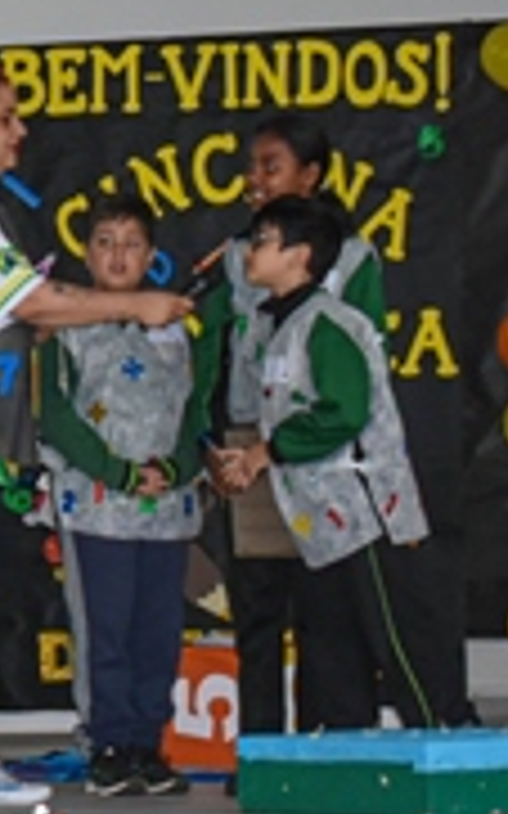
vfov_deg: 8.1
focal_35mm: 259
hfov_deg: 5.0
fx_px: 5742
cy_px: 465
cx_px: -445
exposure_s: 1/60
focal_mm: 48
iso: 1100
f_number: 5.3
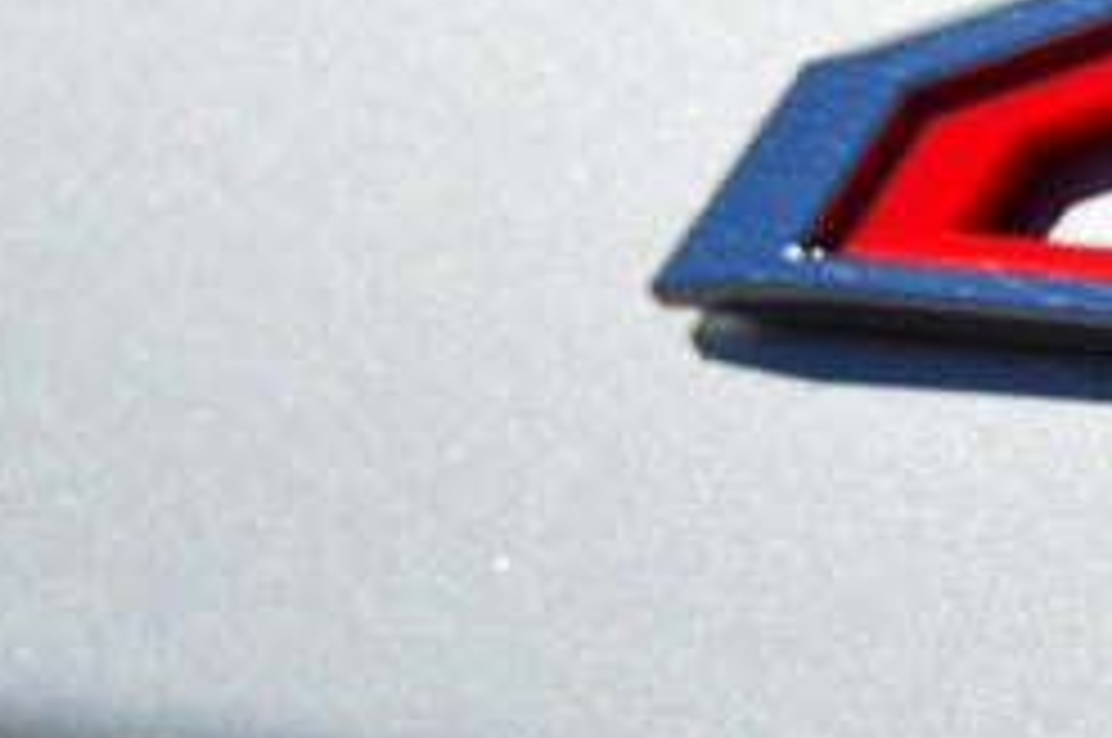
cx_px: 2316
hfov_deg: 5.0
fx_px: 12414
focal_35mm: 402
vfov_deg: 3.4
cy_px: -180
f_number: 7.1
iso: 400
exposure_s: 1/4000
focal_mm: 55
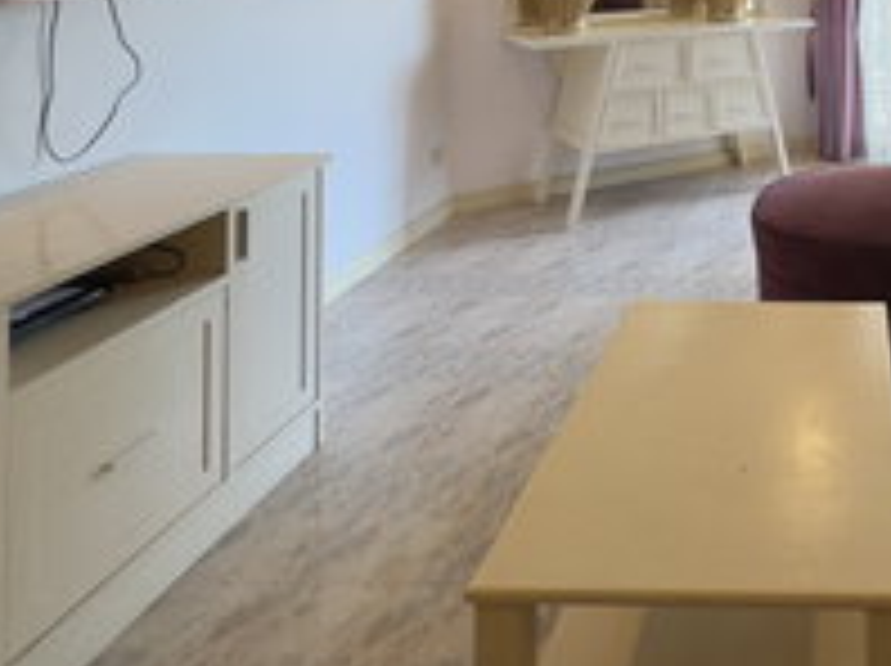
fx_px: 874
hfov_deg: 47.8
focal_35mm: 34
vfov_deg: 35.1
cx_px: 819
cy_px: -86
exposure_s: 1/100
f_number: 2.2
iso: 100
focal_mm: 2.22
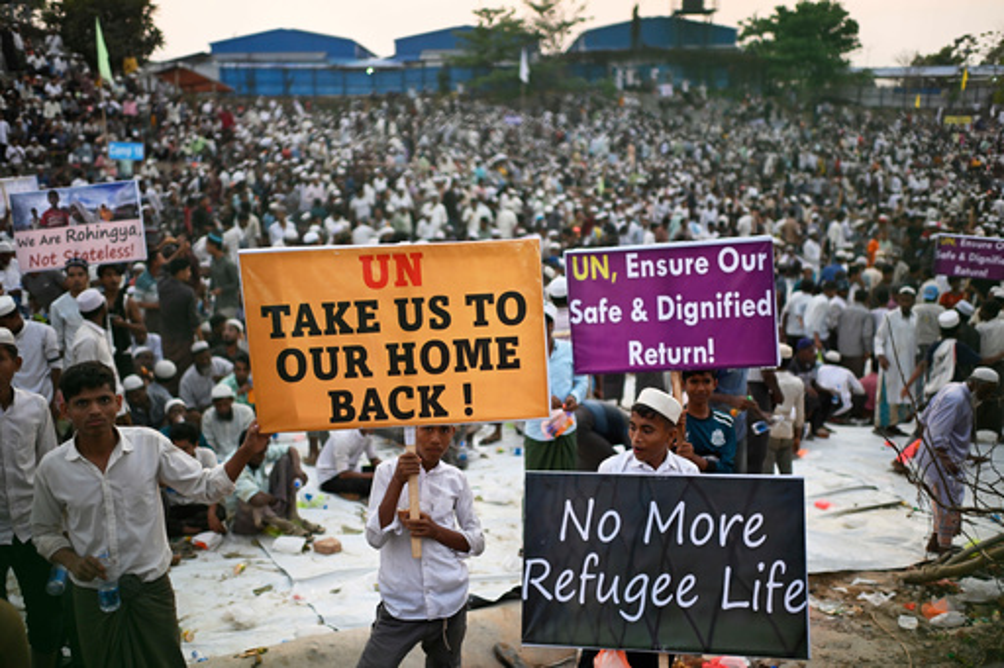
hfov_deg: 54.4
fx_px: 976
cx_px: 502
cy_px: 334
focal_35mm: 35
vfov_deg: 37.8
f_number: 1.4
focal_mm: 35
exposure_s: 1/80
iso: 640
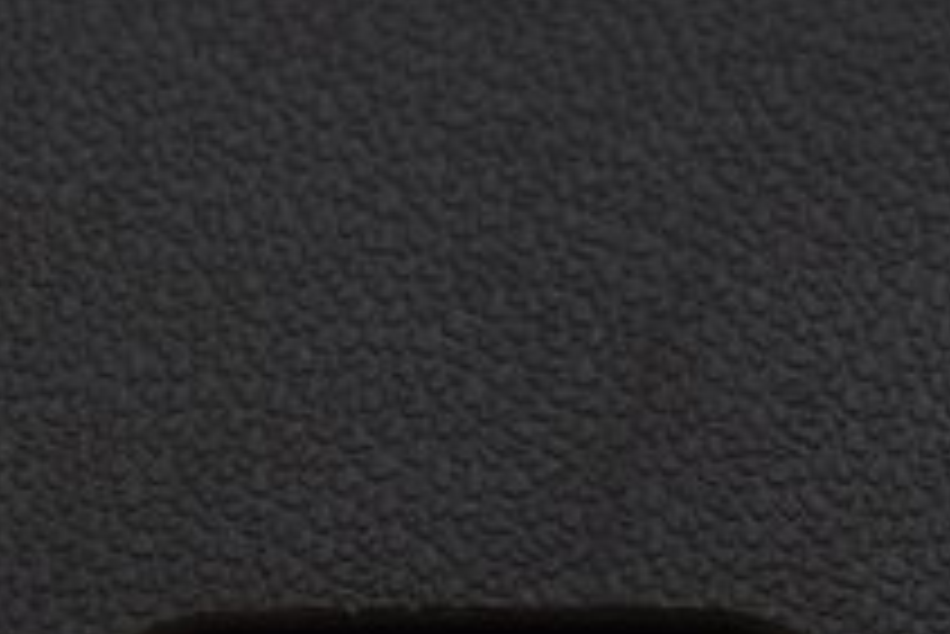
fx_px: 8397
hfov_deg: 6.5
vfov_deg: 4.3
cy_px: 798
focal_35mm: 318
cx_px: 410
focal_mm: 70
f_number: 5.6
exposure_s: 1/30
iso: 1600
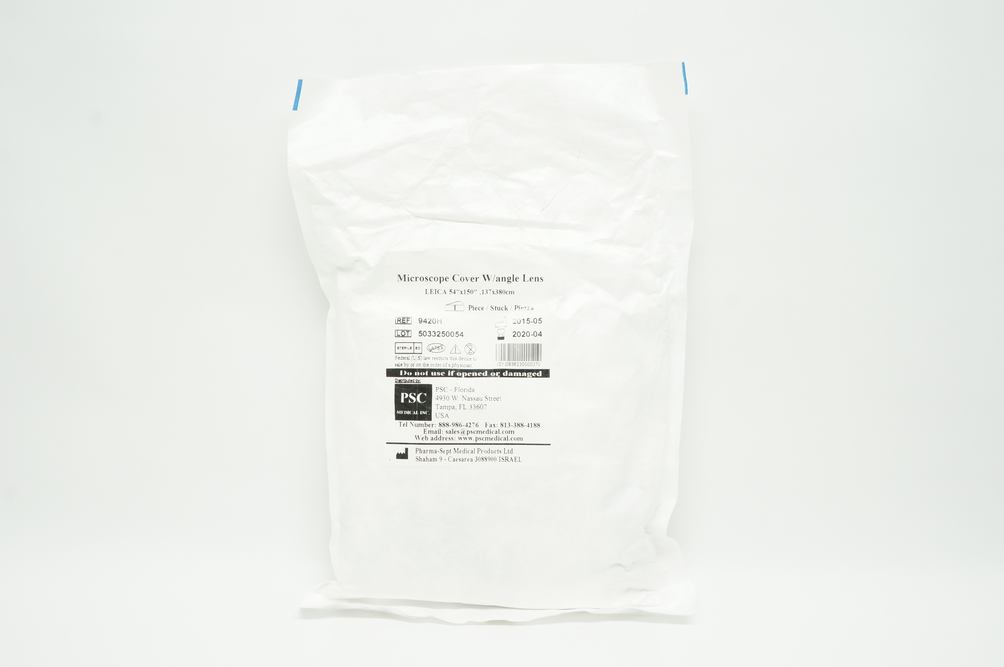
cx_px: 502
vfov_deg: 38.3
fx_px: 961
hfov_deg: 55.2
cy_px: 334
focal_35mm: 34
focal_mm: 23
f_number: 11
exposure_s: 1/15
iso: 400
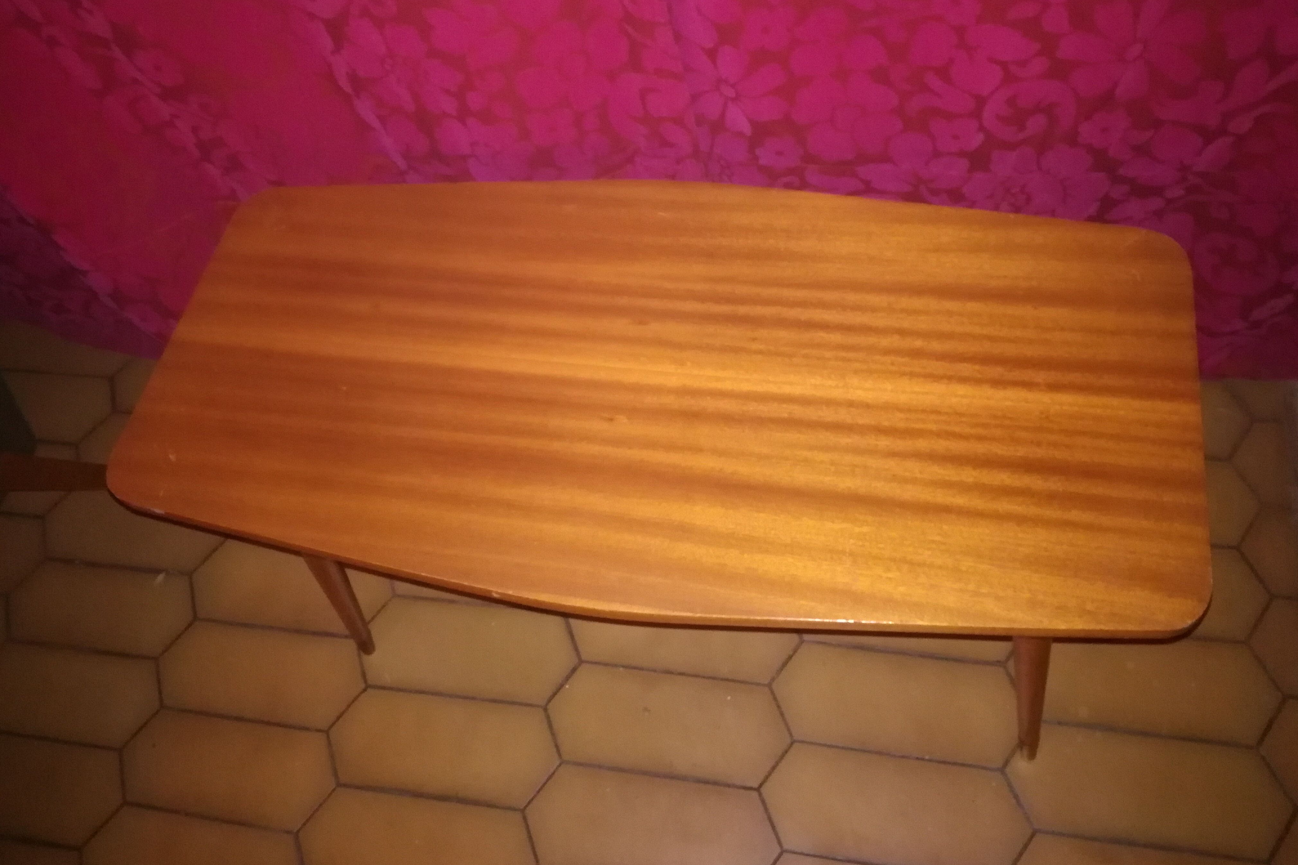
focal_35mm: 29
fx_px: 1046
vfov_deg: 44.9
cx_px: 664
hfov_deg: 63.6
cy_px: 382
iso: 1000
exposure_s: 1/16.7
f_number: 2
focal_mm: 3.79
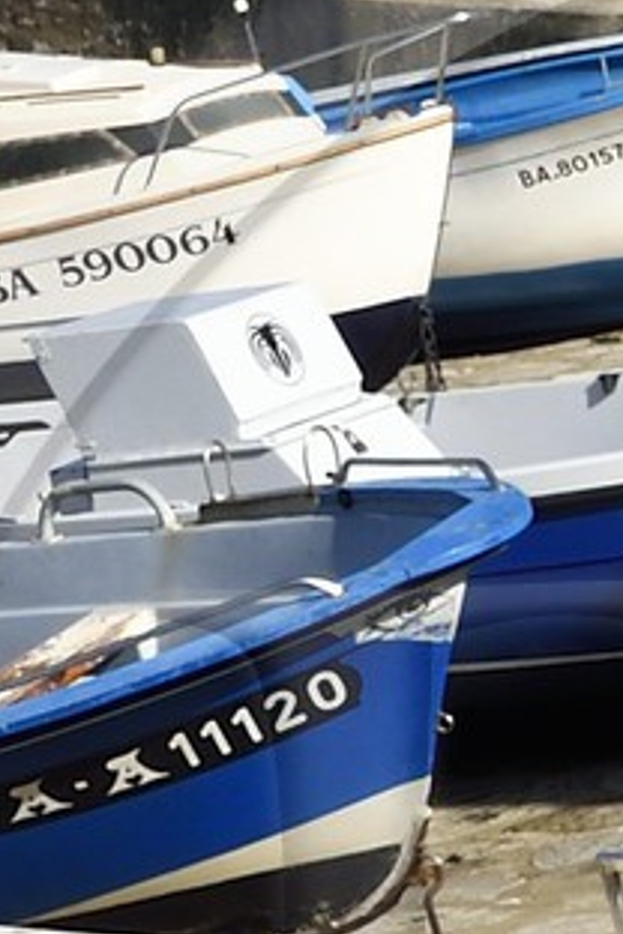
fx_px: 5788
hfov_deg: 6.1
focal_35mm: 223
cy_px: 1144
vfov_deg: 9.1
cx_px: 1075
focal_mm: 29
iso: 200
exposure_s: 1/250
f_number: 13
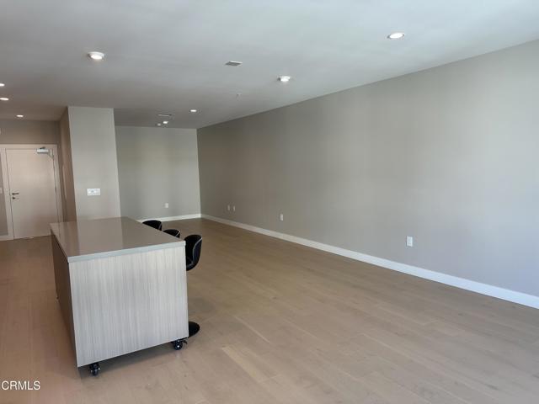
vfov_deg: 56.8
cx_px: 270
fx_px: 374
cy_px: 202
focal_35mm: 24
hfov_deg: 71.6
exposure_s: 1/120
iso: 100
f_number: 1.78
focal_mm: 6.86
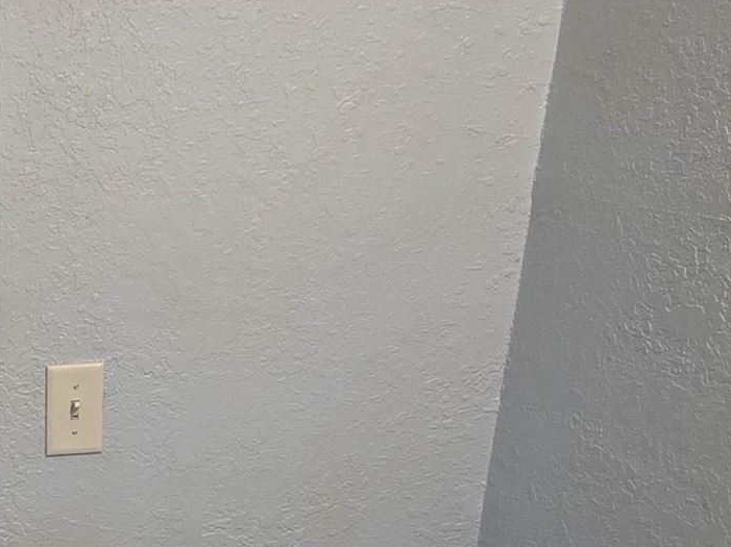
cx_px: -165
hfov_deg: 28.9
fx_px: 1203
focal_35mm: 57
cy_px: 653
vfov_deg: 23.5
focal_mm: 2.2
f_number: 1.9
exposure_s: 1/120
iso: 200
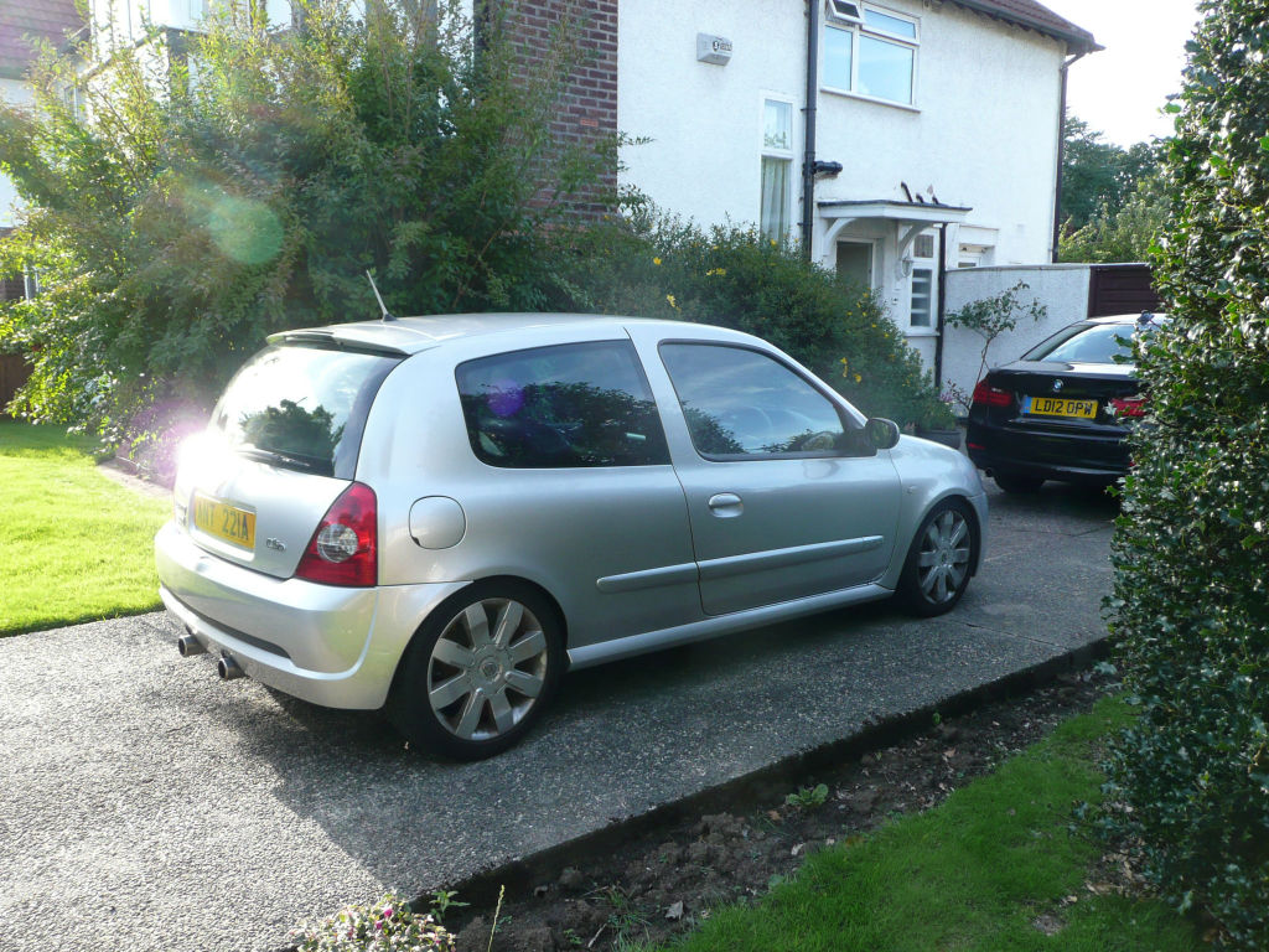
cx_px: 634
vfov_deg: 49.7
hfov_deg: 63.4
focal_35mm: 28
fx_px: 1026
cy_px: 476
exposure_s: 1/100
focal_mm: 4.6
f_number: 3.3
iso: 100
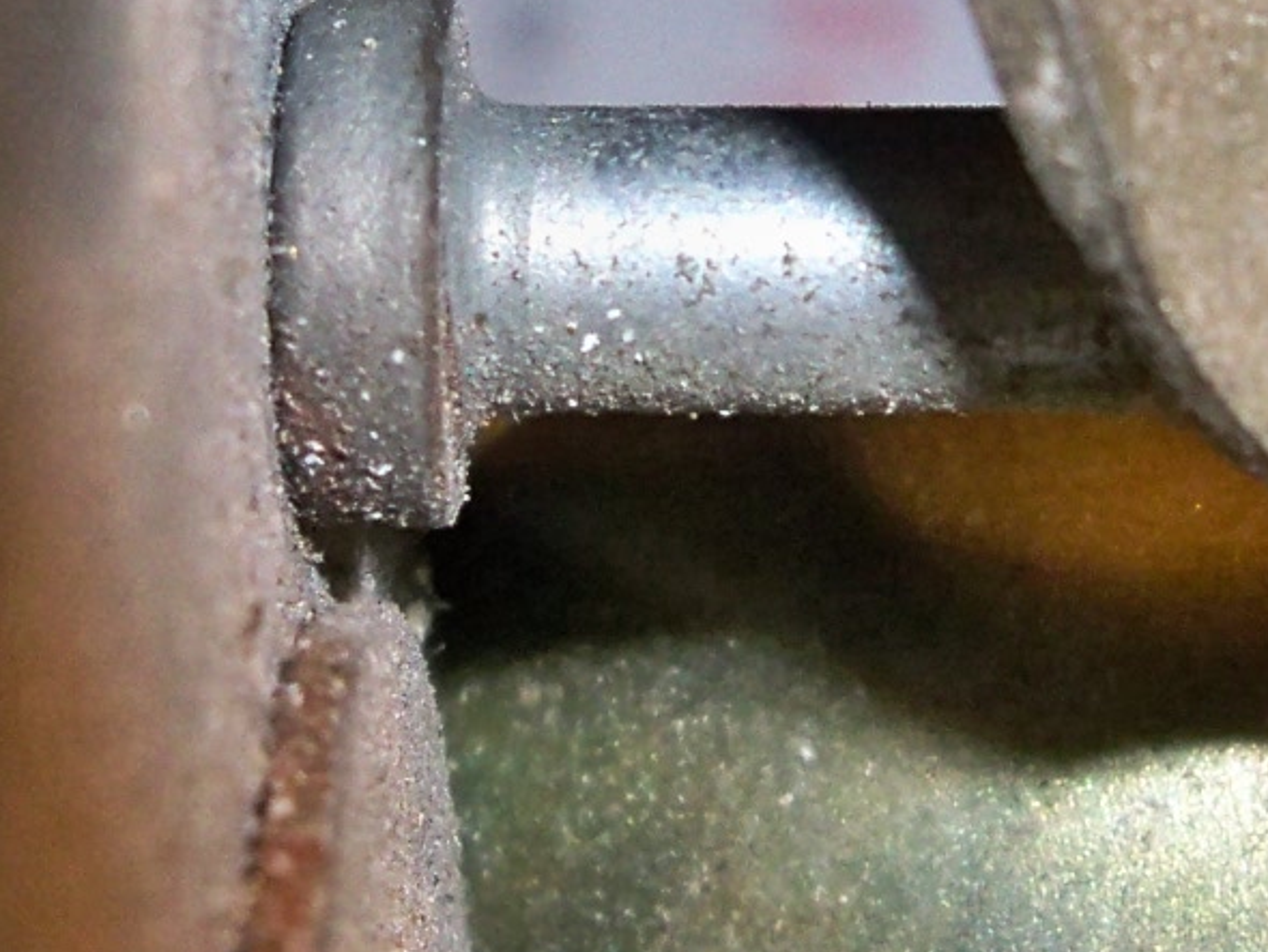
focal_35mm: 168
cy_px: 305
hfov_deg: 11.7
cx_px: 1169
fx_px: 6156
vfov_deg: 8.8
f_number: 3.5
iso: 200
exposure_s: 1/30
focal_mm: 6.2
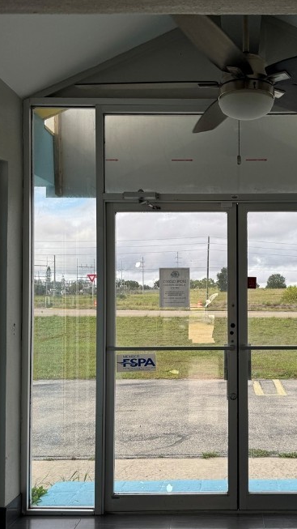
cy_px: 291
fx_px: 574
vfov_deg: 49.3
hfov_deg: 28.4
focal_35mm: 41
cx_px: 236
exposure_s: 1/222
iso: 64
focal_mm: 6.76
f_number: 1.78
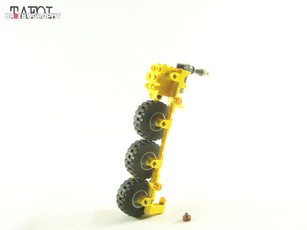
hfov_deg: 49.0
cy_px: 115
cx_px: 154
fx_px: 337
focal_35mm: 38
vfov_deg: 37.7
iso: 400
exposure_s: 1/60
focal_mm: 6.3
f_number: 3.2
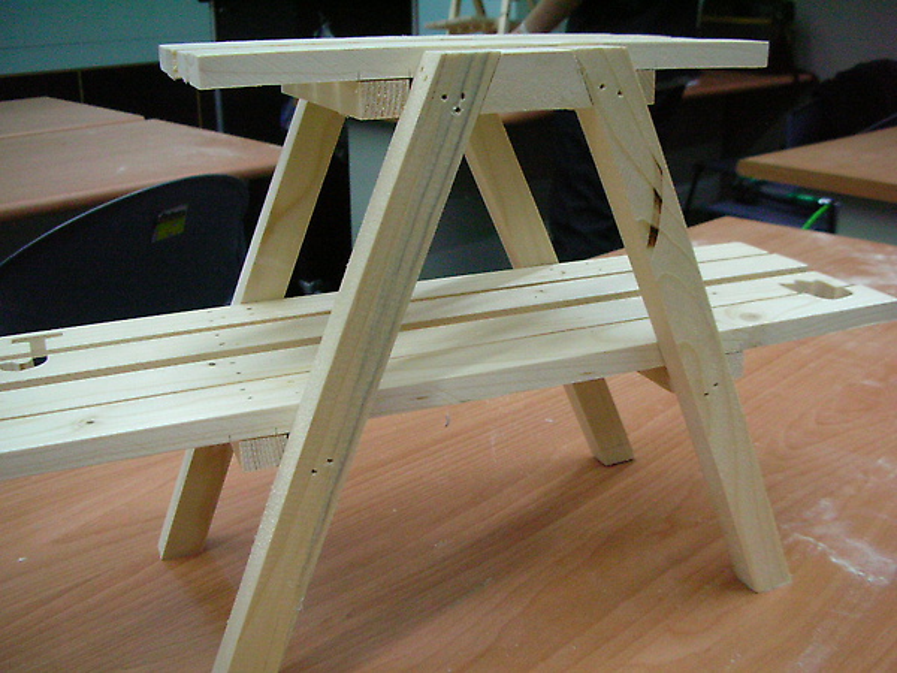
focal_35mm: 35
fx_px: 907
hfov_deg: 52.6
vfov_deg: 40.7
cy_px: 336
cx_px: 448
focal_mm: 5.8
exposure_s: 1/173
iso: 400
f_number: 3
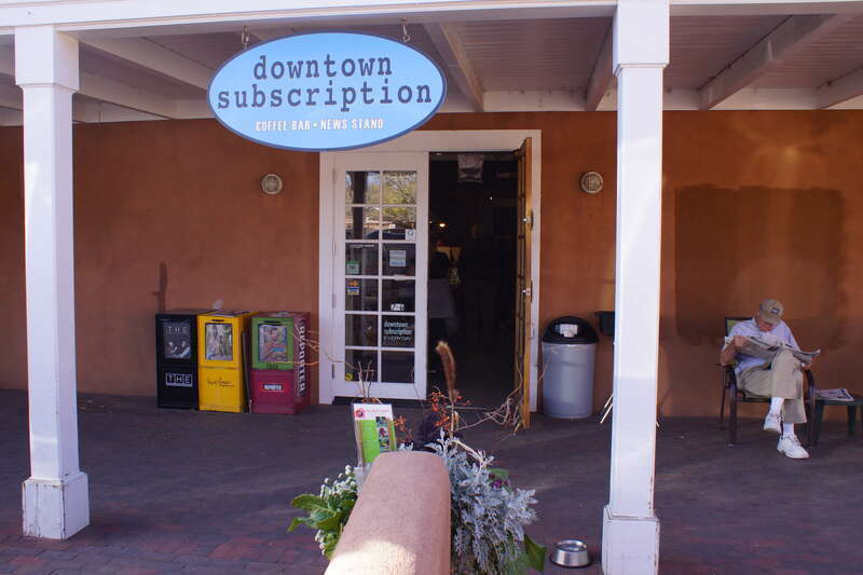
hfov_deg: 61.9
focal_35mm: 30
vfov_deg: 43.6
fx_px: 719
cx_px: 432
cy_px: 288
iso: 100
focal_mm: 20
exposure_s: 1/80
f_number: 5.6
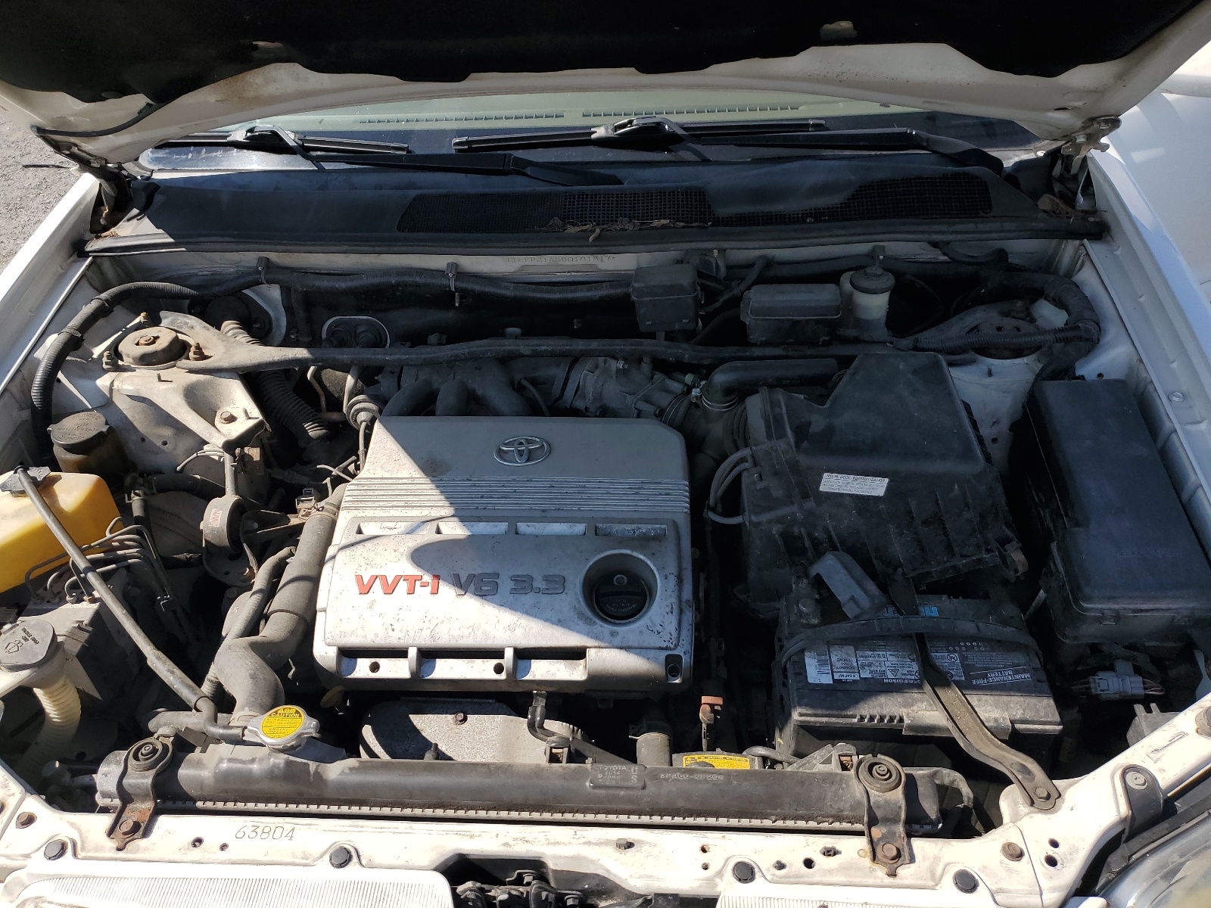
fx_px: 910
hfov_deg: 67.3
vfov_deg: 53.1
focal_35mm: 26
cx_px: 606
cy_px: 454
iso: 50
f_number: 1.5
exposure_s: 1/3333
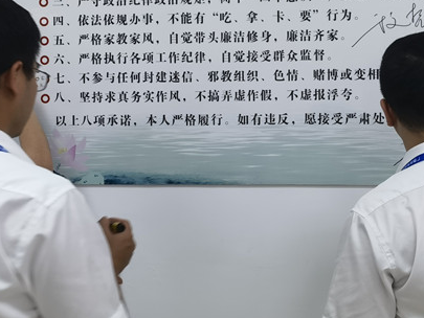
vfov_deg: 24.3
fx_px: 735
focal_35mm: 60
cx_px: 255
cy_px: 105
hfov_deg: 32.1
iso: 64
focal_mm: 6.67
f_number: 1.9
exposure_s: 1/100
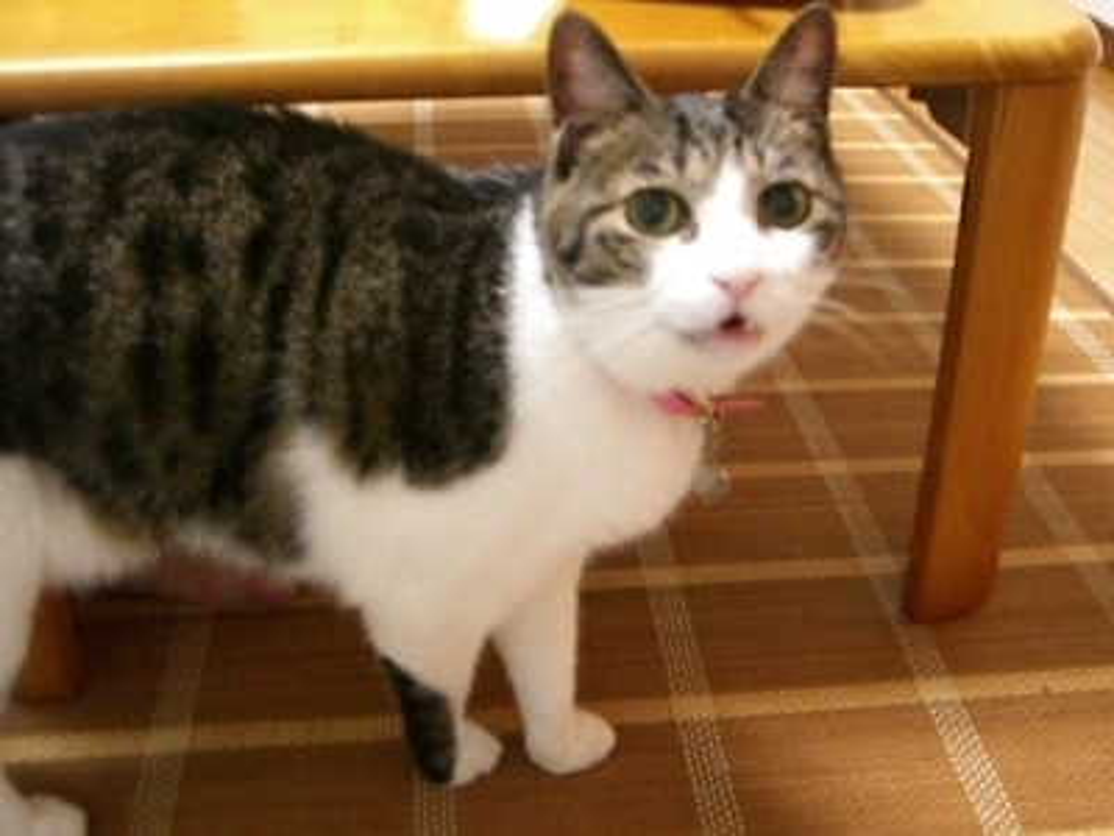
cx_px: 557
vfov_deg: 37.7
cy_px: 418
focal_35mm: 38
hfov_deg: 49.0
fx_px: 1223
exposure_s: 1/20
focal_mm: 6.2
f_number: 2.7
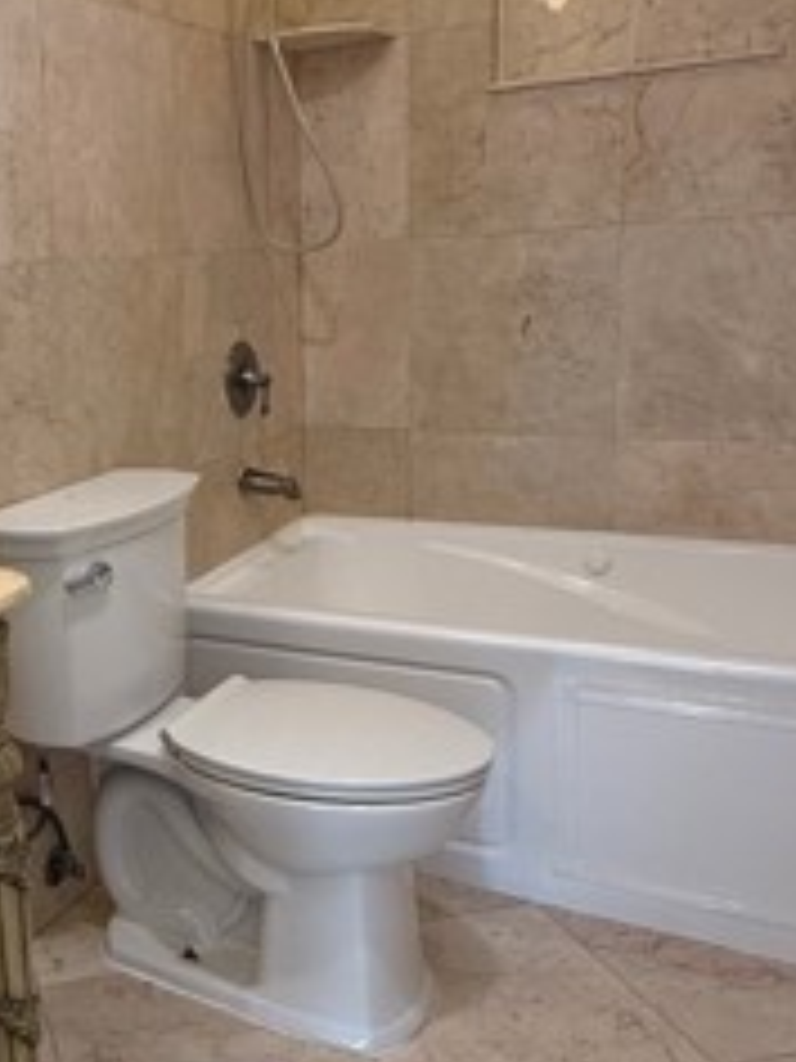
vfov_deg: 48.9
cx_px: 49
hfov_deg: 35.1
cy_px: 490
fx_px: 1165
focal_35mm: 38
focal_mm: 2.22
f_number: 2.2
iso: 320
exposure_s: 1/120
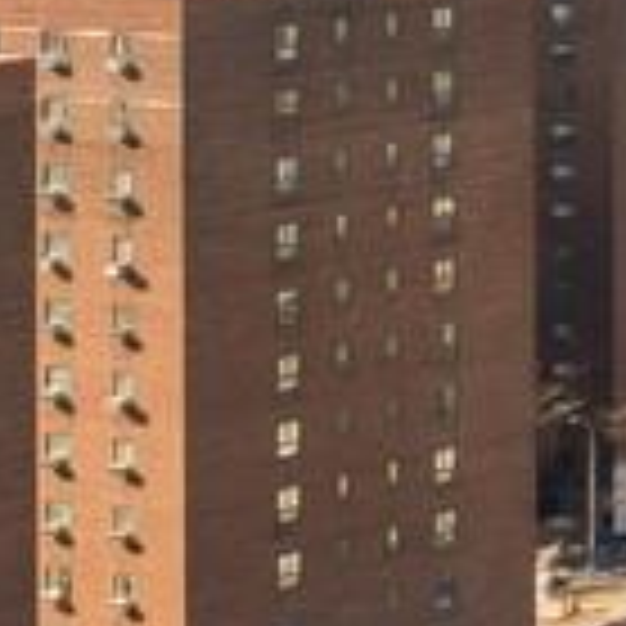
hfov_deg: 6.4
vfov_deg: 11.4
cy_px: -342
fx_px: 3008
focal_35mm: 147
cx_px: 3107
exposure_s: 1/320
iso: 400
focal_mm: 16
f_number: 11
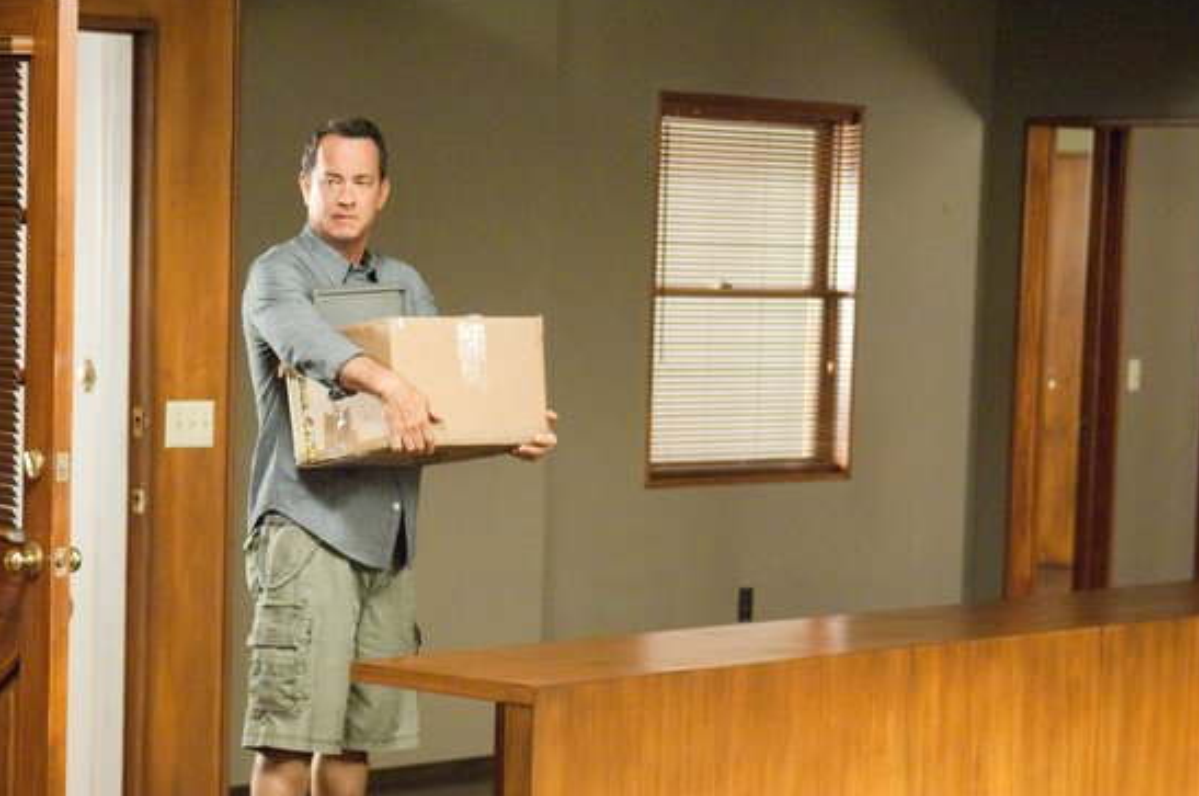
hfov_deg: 17.0
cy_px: 538
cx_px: 416
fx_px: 4015
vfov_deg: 11.3
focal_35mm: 121
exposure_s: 1/60
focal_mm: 55
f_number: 2.8
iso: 400
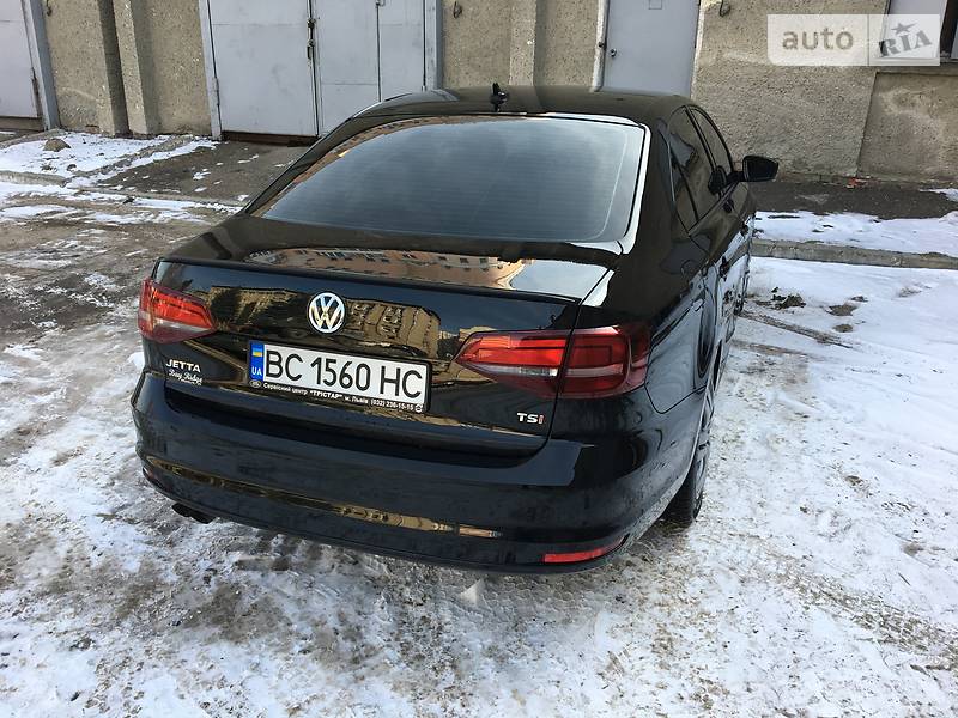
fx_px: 803
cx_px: 479
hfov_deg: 61.7
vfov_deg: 48.2
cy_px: 359
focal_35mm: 29
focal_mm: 4.2
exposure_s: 1/272
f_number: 2.2
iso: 25
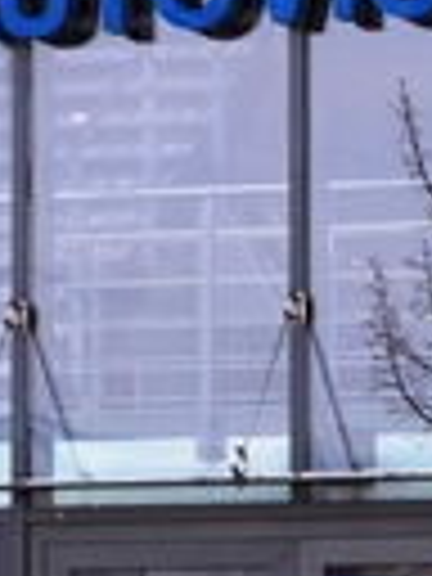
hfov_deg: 4.3
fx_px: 5807
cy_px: 144
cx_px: 306
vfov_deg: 5.7
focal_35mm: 349
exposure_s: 1/500
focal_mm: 24
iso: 100
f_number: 3.5
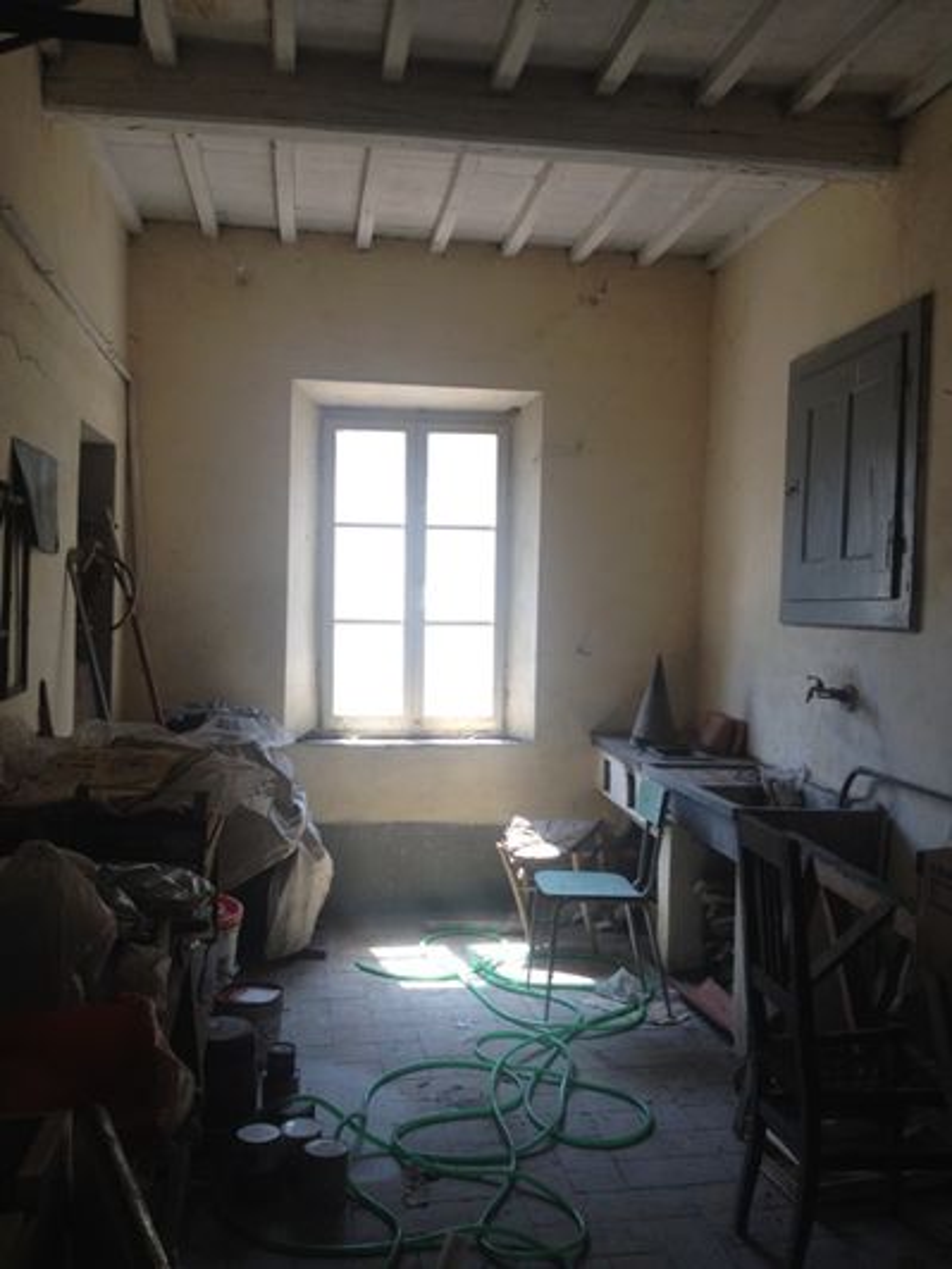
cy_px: 634
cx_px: 476
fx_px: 1283
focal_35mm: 35
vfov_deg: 52.6
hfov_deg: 40.7
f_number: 2.4
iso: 80
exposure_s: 1/120
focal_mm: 4.28
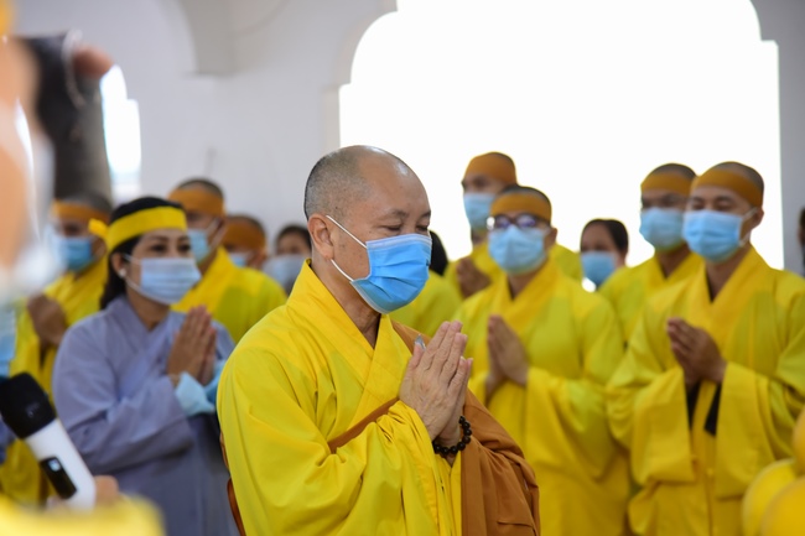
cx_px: 402
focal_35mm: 120
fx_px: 2682
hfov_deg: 17.1
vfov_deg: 11.4
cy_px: 268
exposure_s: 1/100
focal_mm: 120
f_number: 4.5
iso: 2000
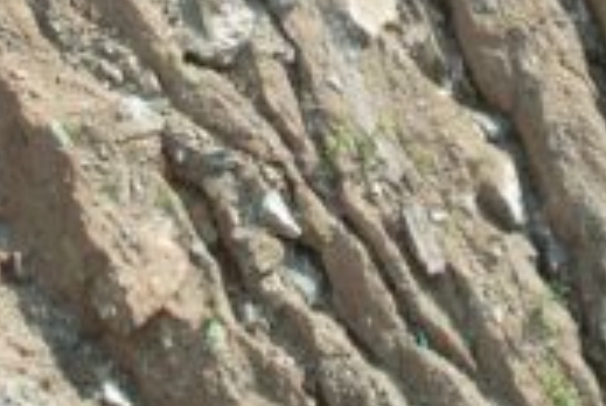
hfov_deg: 15.7
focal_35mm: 130
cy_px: -782
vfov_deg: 8.8
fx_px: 2192
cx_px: 249
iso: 100
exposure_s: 1/800
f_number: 2.8
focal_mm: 8.38
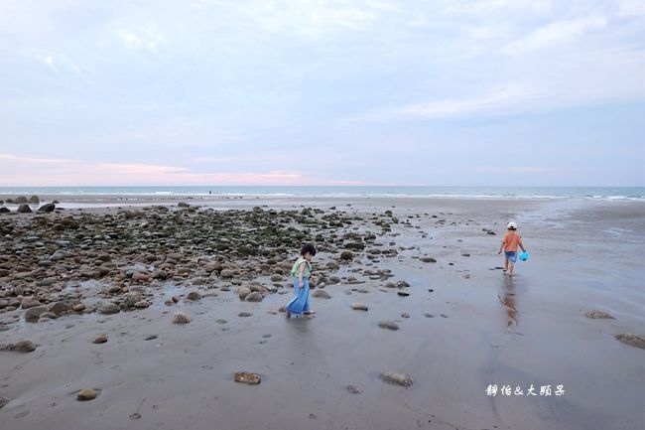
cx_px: 322
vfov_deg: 53.1
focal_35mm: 24
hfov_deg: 73.8
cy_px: 215
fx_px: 430
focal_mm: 9
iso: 125
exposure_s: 1/60
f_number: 2.8
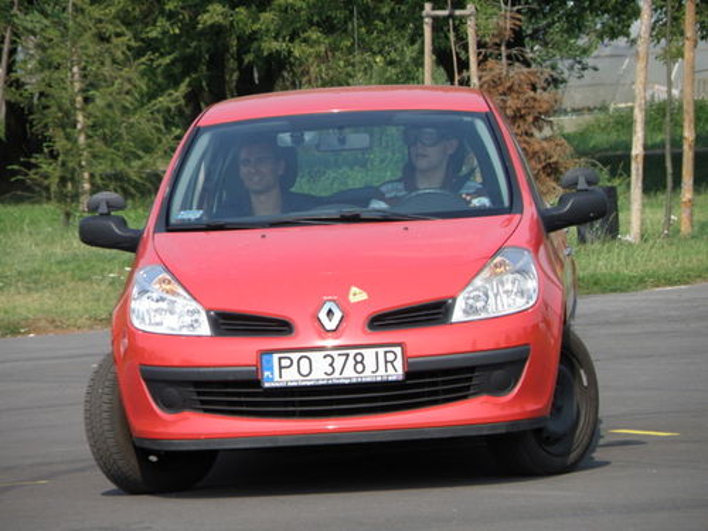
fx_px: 6872
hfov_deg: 5.9
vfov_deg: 4.4
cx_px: 354
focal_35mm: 336
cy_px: 266
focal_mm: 59.63
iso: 100
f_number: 4.6
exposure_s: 1/640
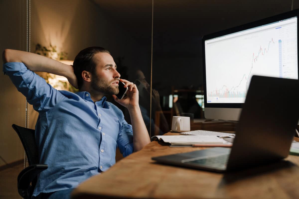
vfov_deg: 29.9
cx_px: 150
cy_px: 100
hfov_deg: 43.6
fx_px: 374
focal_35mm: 45
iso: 1000
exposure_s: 1/160
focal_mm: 45
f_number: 3.2
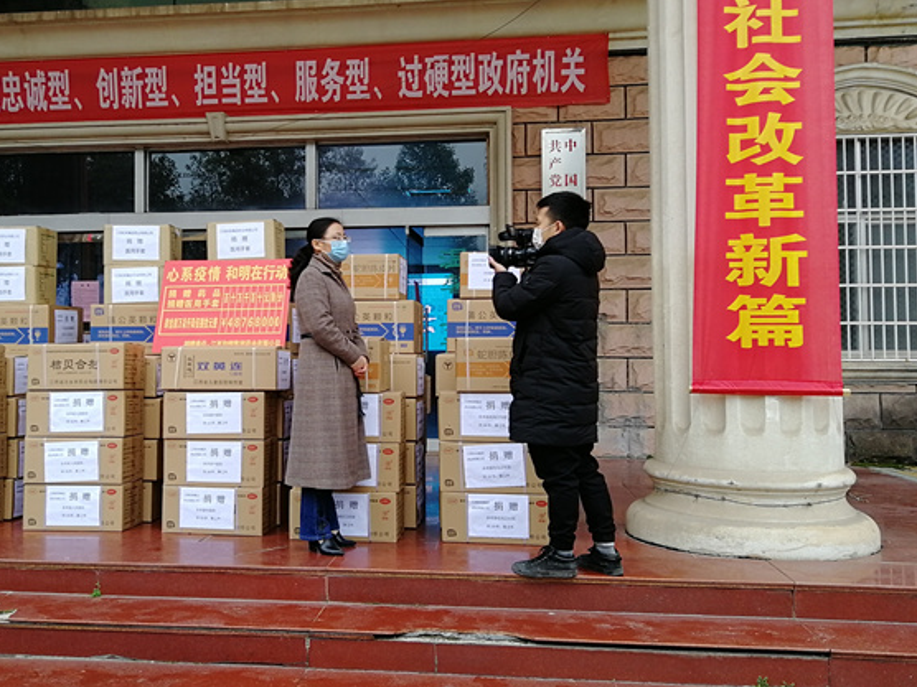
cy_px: 314
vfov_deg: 41.8
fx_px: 901
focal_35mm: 34
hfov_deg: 53.6
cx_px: 371
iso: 80
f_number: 2.2
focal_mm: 3.95
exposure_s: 1/50
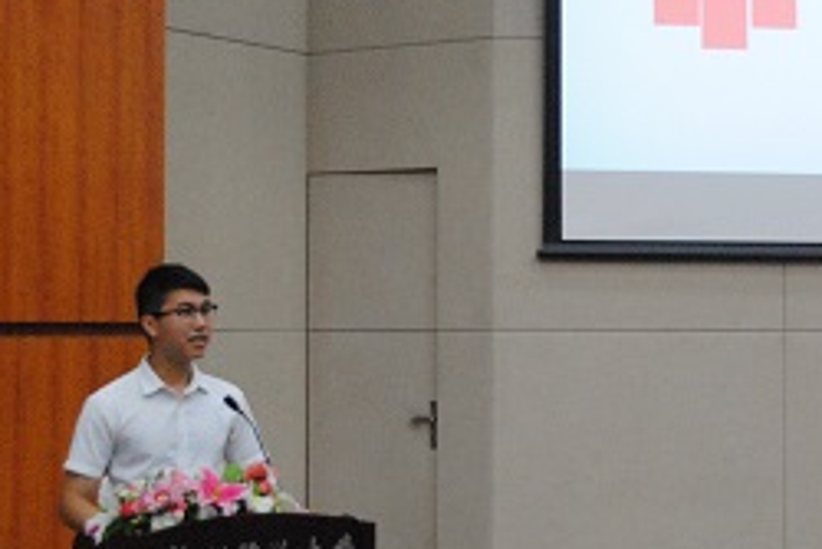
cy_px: 240
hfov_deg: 22.5
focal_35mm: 90
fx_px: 2056
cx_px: 523
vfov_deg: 15.2
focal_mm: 30
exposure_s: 1/50
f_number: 5
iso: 1600
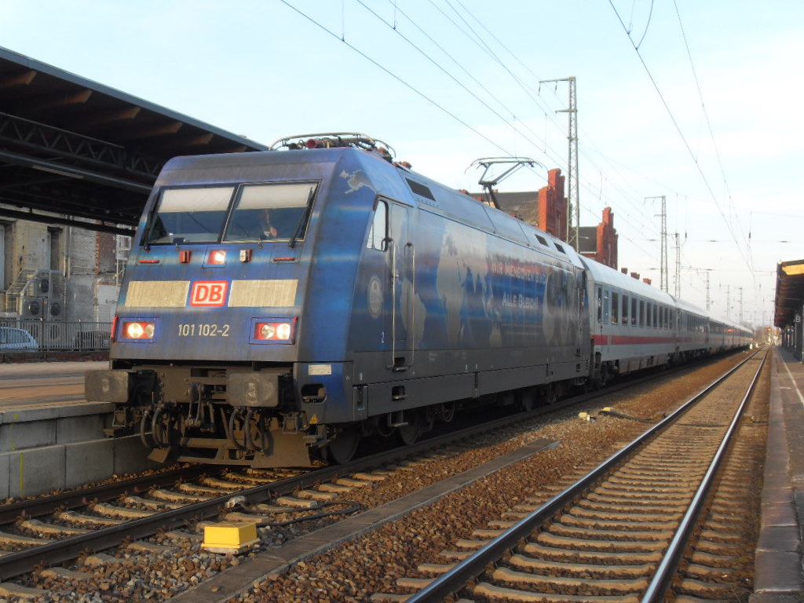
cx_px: 402
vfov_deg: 29.1
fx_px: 1161
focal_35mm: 50
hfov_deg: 38.2
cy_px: 302
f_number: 3.4
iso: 80
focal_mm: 8.4
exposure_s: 1/180
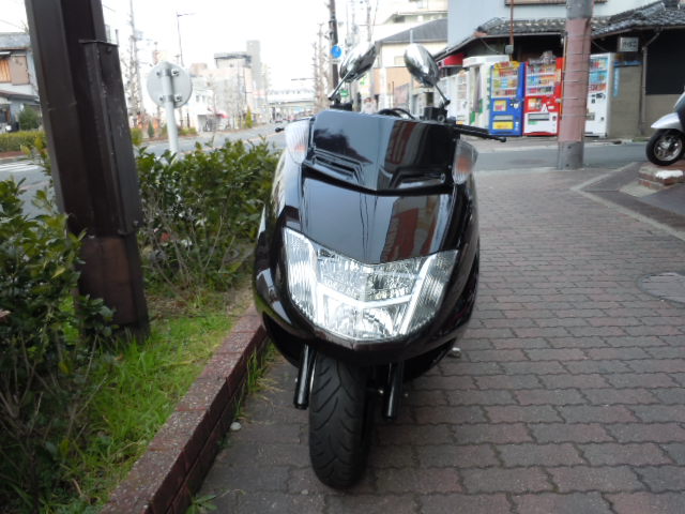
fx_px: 554
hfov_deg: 63.4
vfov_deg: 49.7
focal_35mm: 28
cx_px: 342
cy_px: 257
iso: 100
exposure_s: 1/125
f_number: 3.7
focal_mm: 5
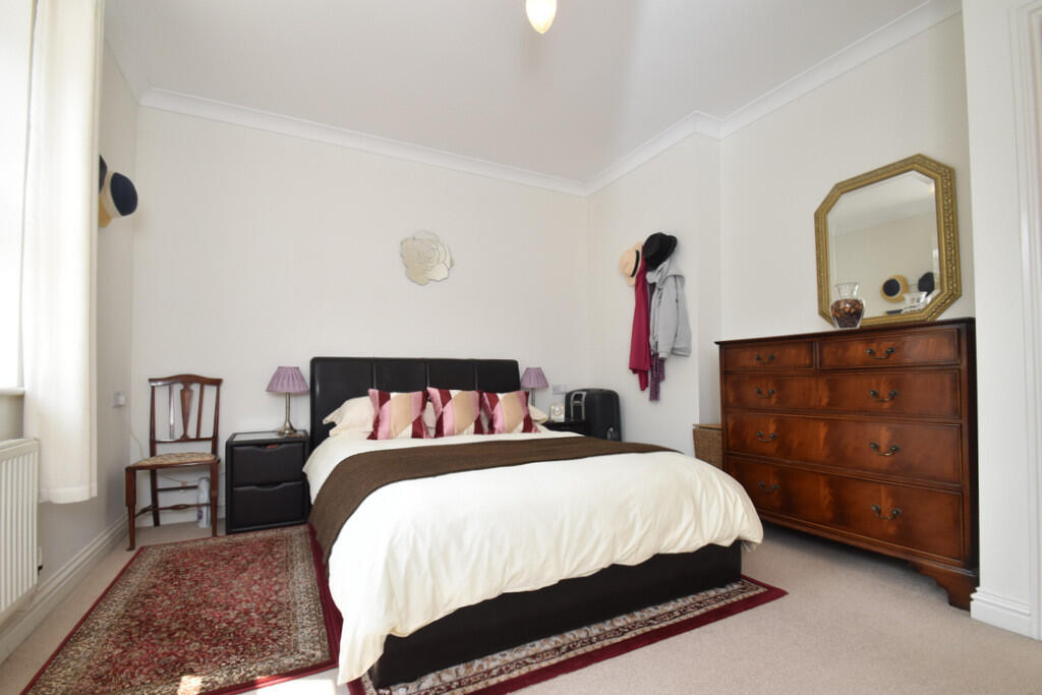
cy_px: 348
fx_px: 434
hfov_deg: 100.4
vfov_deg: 77.3
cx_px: 521
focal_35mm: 15
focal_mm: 10
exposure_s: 1/60
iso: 400
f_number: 9
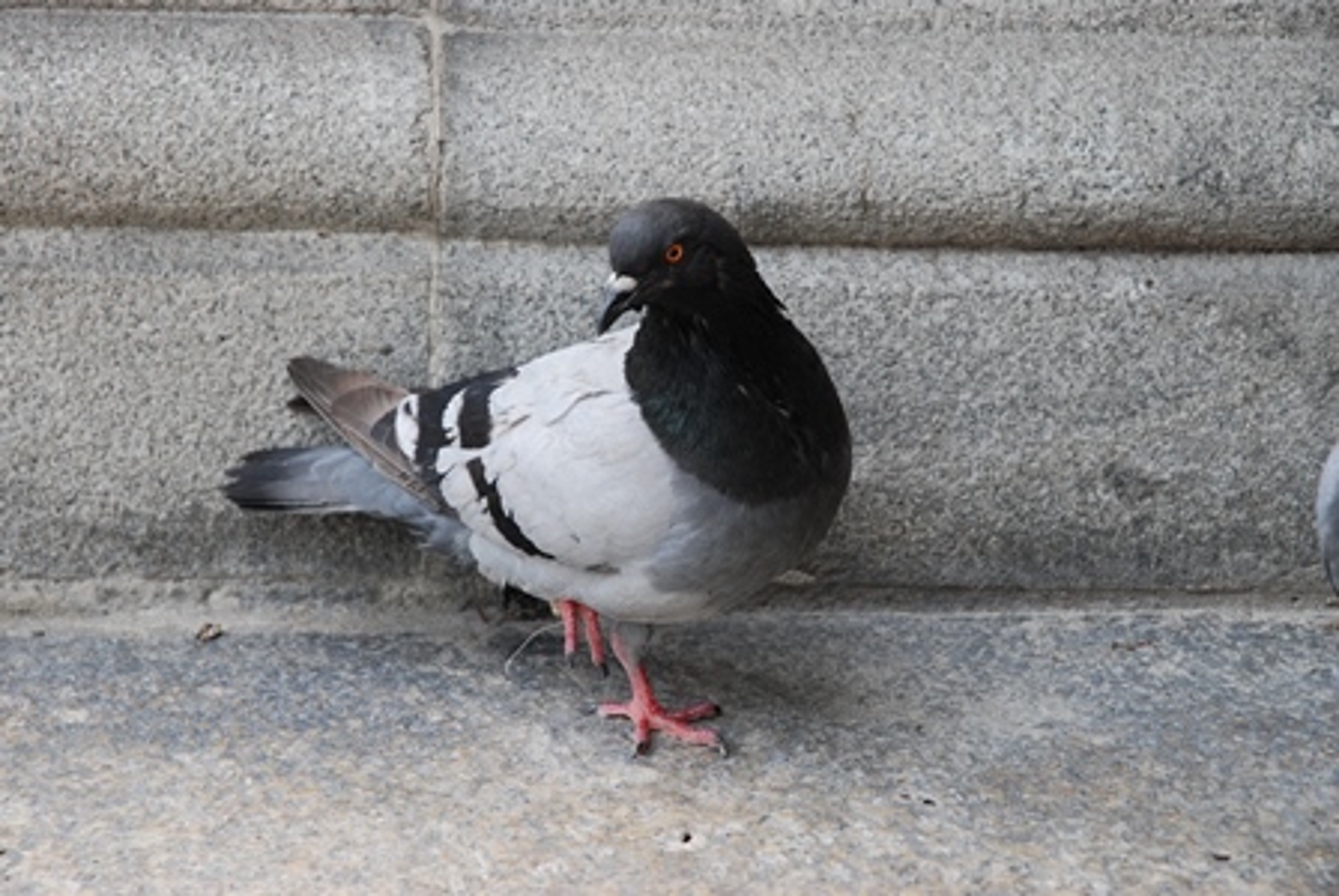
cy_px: 448
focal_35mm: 105
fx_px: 3910
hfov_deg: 19.4
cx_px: 670
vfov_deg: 13.1
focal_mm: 70
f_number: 5.6
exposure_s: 1/125
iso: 320
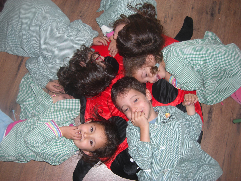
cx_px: 120
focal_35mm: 38
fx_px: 265
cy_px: 90
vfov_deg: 37.7
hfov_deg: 49.0
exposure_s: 1/60
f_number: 2.8
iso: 100
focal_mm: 7.9
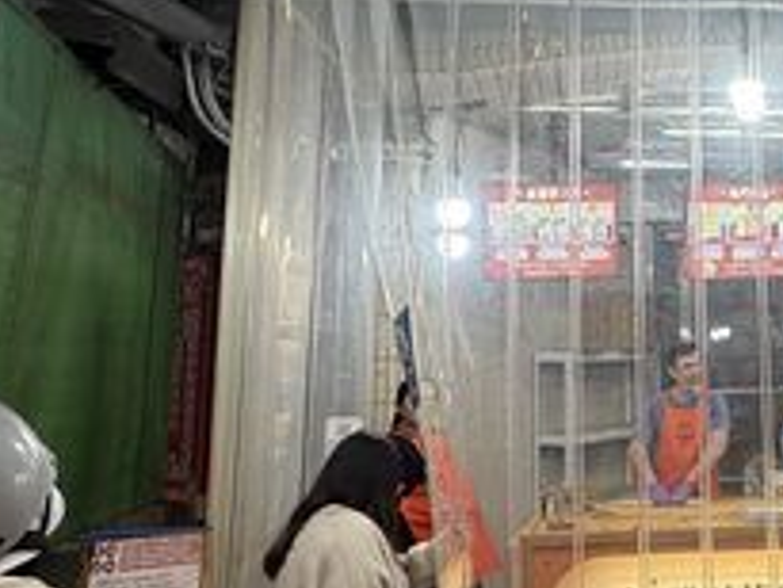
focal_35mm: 41
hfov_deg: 42.1
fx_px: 928
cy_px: 260
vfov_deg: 35.1
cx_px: 703
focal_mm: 2.22
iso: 64
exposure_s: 1/120
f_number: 2.2
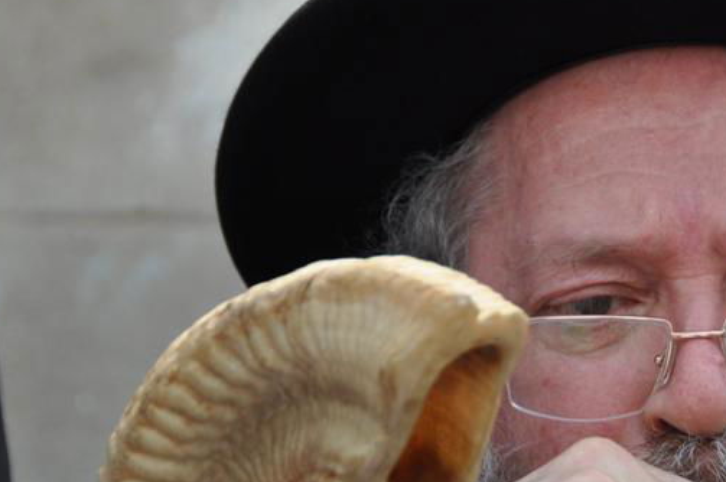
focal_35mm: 342
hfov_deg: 6.0
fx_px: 6888
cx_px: 608
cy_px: 263
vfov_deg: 4.0
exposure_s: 1/320
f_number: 5.3
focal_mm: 112
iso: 400
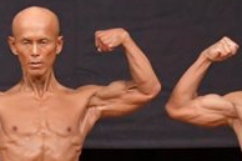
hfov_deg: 2.2
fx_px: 6441
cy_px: 208
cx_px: 17
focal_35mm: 959
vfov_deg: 1.4
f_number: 5.6
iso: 5000
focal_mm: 160
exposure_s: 1/400
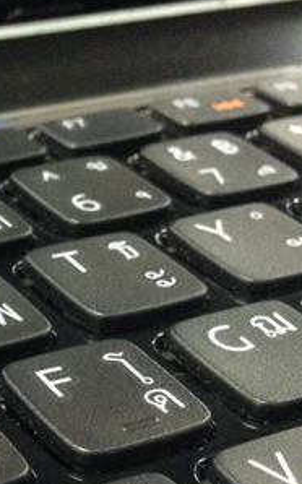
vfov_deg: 21.8
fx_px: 1239
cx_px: -149
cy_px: 398
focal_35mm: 94
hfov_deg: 13.1
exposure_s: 1/20
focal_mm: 4.12
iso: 400
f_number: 2.4
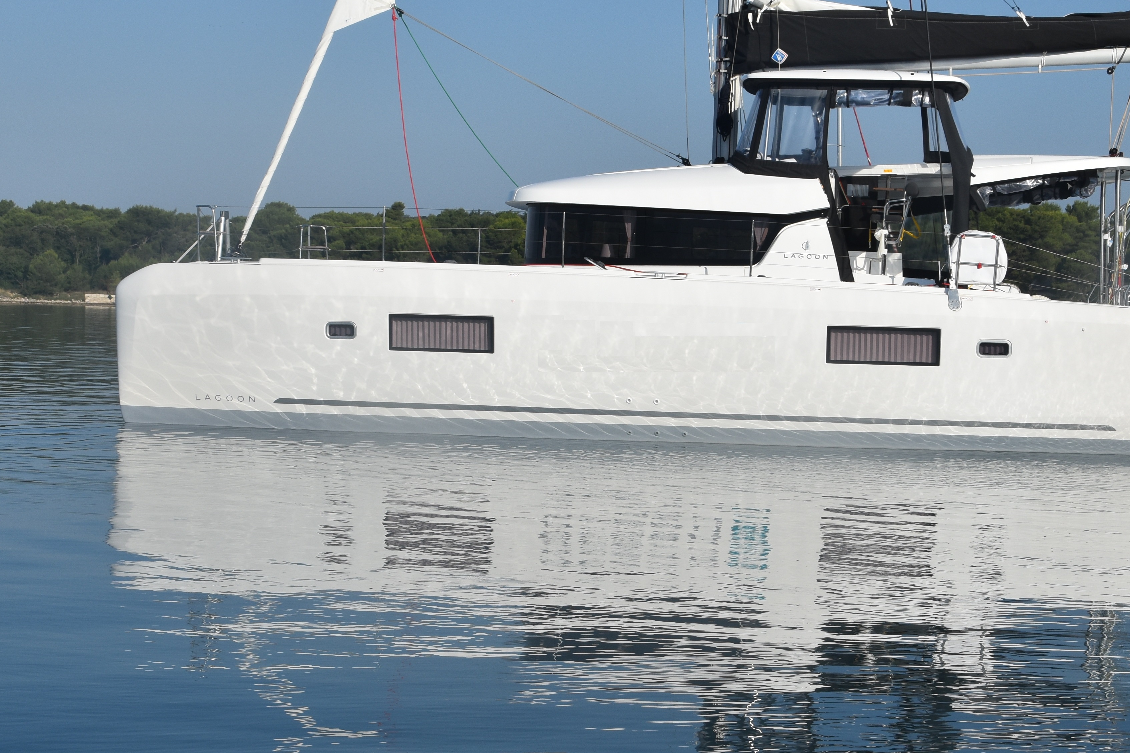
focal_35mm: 85
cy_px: 398
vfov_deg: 16.1
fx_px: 2668
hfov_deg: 23.9
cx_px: 659
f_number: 11
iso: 200
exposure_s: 1/500
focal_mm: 32
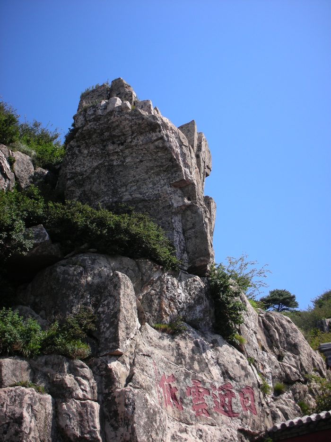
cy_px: 221
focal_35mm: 53
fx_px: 676
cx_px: 166
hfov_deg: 27.5
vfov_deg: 36.2
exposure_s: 1/386
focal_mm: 8.8
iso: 50
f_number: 3.7
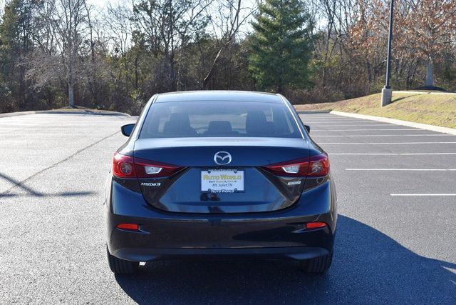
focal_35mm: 48
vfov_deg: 28.1
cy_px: 152
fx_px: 608
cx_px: 228
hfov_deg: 41.1
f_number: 8
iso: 140
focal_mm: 32
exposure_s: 1/250
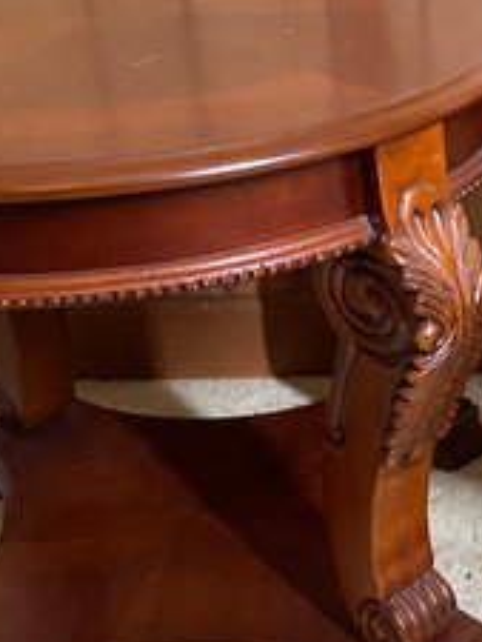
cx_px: 560
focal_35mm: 73
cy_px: 350
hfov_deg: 19.2
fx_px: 1354
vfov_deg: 26.7
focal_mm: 4.25
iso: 320
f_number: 1.8
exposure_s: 1/40
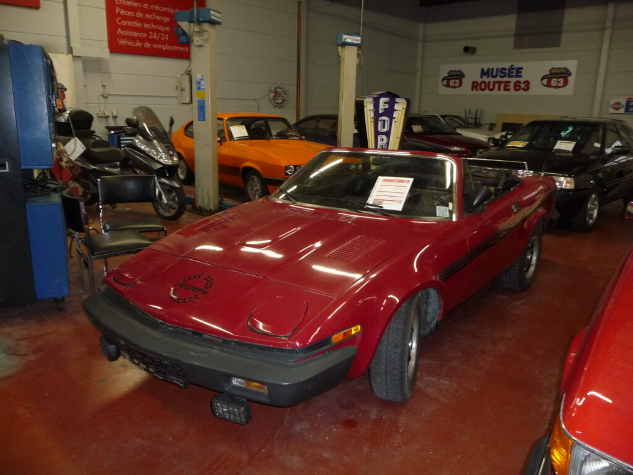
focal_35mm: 28
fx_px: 512
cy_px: 238
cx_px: 316
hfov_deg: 63.4
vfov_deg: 49.7
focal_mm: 4.7
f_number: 3.3
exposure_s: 1/30
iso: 320
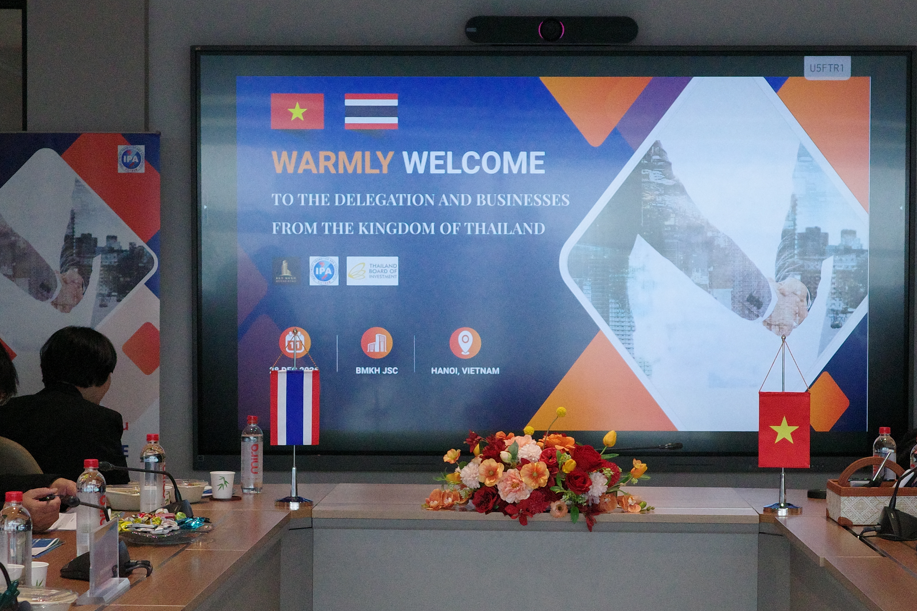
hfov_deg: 26.0
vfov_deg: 17.5
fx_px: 1987
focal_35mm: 78
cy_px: 323
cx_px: 498
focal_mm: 26
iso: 3200
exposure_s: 1/2000
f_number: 2.8
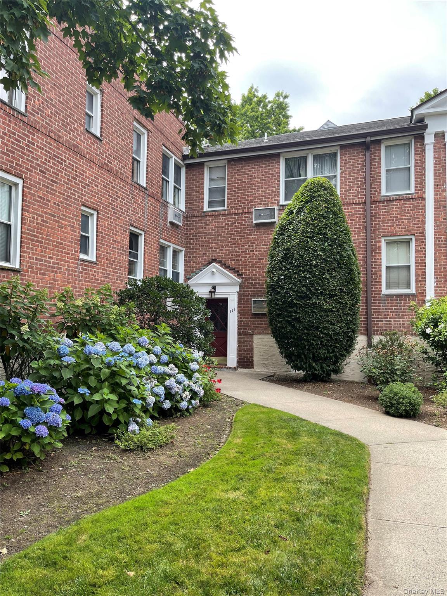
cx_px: 224
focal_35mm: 26
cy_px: 298
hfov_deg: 53.1
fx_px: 448
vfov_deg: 67.3
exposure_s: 1/592
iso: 32
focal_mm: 5.1
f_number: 1.6
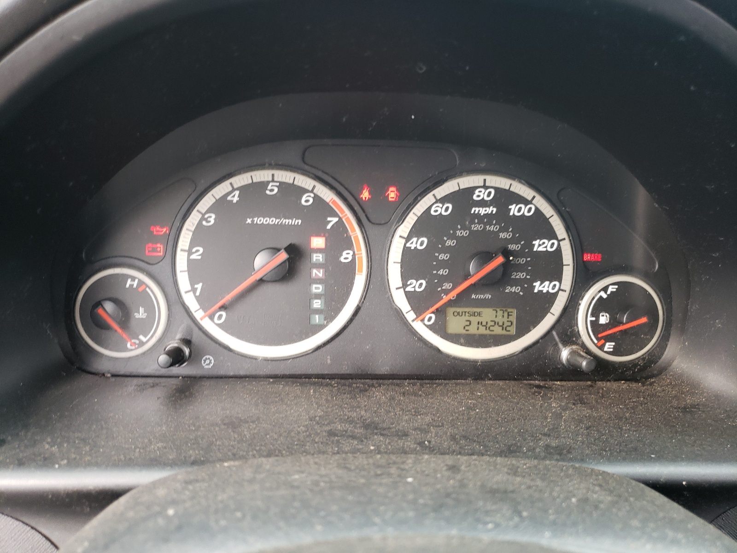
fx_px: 554
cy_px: 276
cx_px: 368
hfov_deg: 67.3
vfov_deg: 53.1
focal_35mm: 26
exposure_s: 1/50
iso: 87
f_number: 1.5
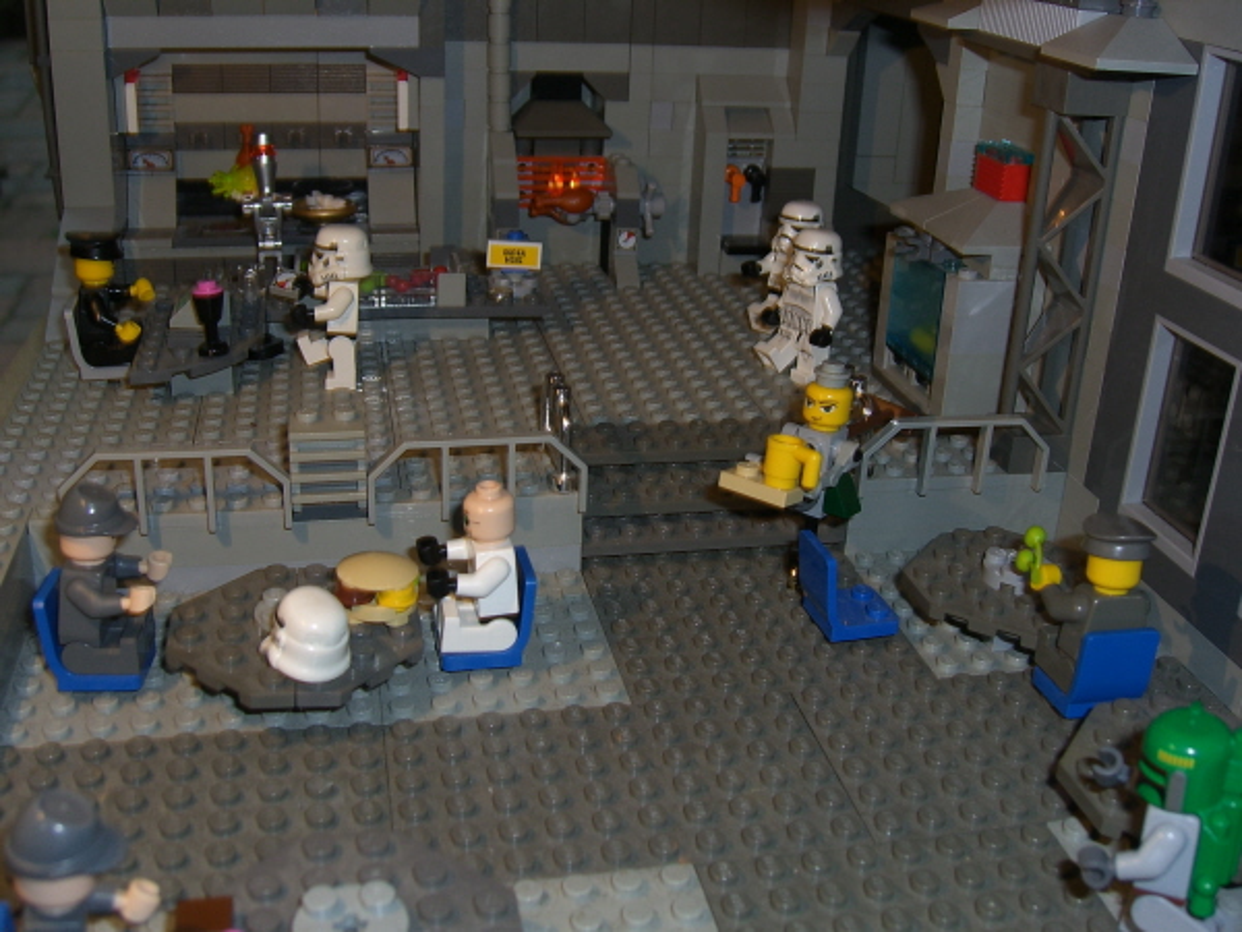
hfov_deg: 49.0
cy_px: 466
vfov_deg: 37.7
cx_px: 621
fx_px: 1363
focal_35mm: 38
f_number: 4
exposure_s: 1/30
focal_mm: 7.9
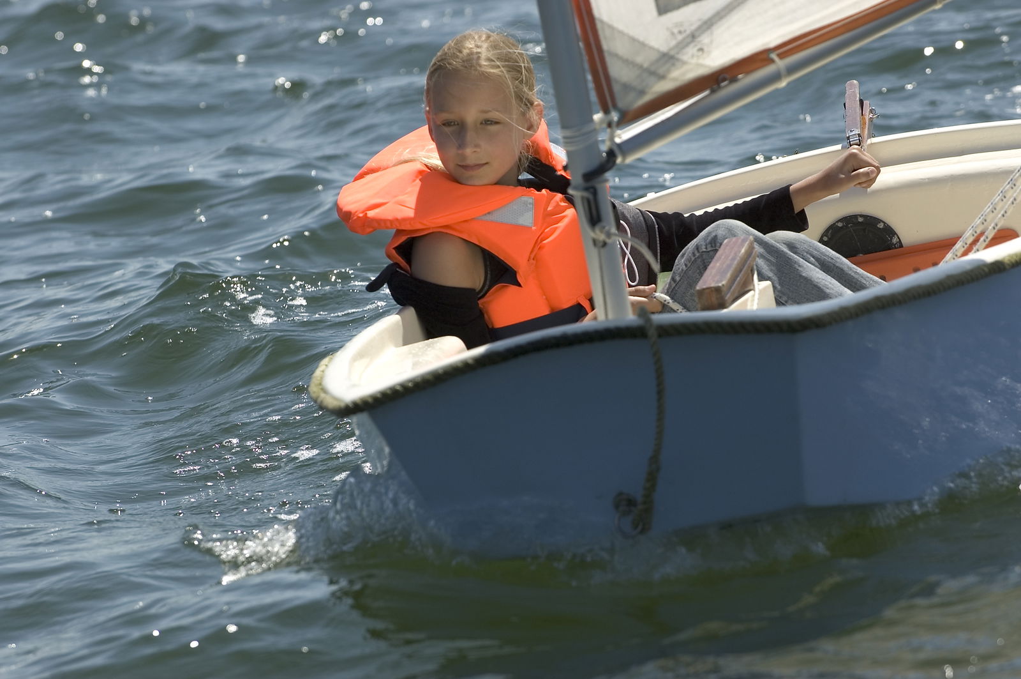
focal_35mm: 300
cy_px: 340
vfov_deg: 4.6
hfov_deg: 6.9
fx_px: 8499
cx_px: 510
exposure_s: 1/1000
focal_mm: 200
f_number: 5.6
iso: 200
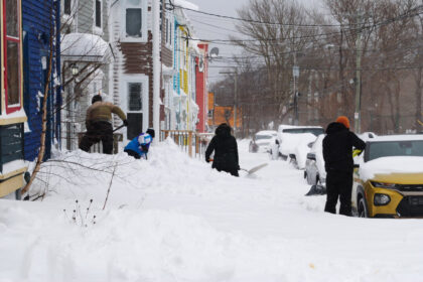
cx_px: 212
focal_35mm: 82
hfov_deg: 24.6
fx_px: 969
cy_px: 141
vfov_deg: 16.6
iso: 200
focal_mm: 55
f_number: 10
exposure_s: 1/200
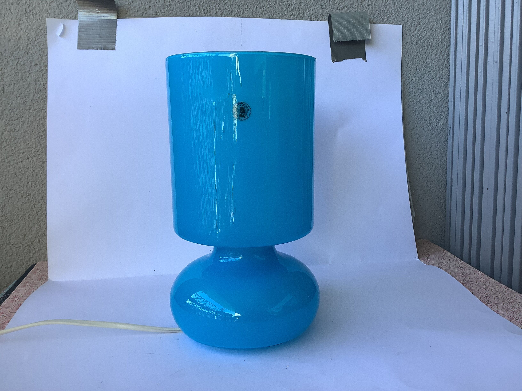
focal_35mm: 31
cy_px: 196
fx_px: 467
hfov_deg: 58.4
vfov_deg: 45.4
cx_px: 261
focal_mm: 3.3
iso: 50
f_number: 2.4
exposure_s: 1/100
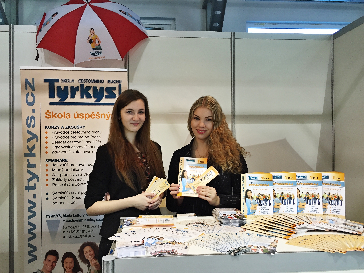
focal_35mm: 29
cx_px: 182
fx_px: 305
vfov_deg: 48.2
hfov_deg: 61.7
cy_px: 136
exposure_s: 1/33
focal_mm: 4.15
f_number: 2.2
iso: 125
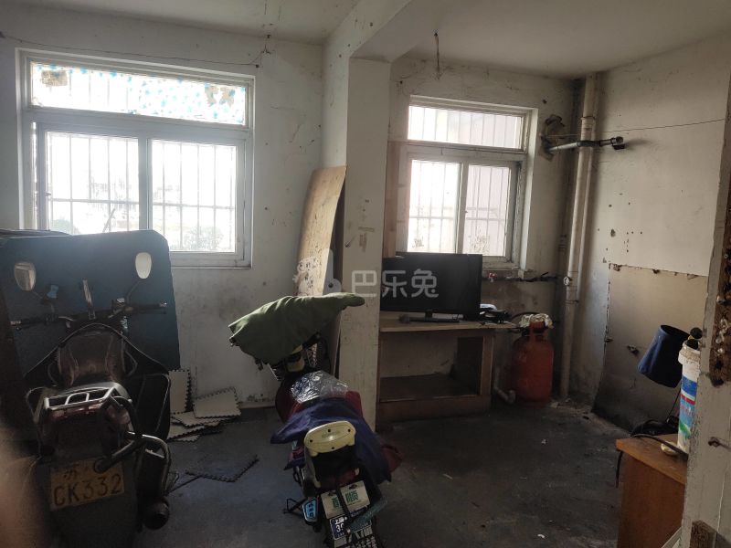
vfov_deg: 39.7
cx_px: 366
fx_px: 760
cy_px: 274
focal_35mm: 36
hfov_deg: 51.4
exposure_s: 1/100
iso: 276
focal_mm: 4.74
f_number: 1.79
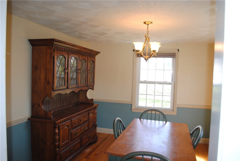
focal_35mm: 27
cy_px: 80
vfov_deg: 48.0
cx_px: 120
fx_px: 180
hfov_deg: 67.3
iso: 200
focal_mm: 18
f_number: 3.5
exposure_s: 1/80
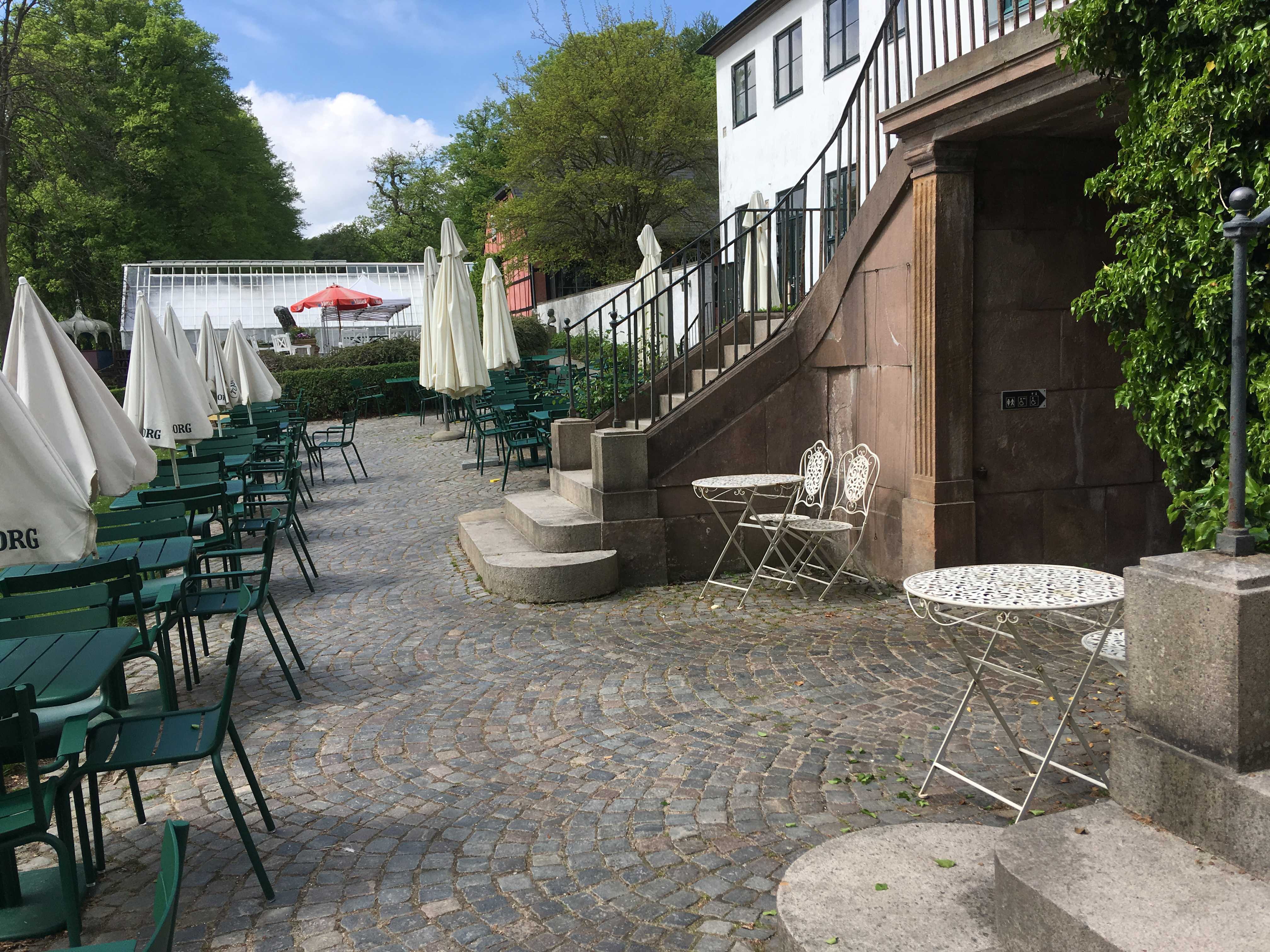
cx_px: 635
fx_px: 1064
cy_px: 476
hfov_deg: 61.7
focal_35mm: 29
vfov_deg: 48.2
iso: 25
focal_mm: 4.15
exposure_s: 1/1183
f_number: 2.2
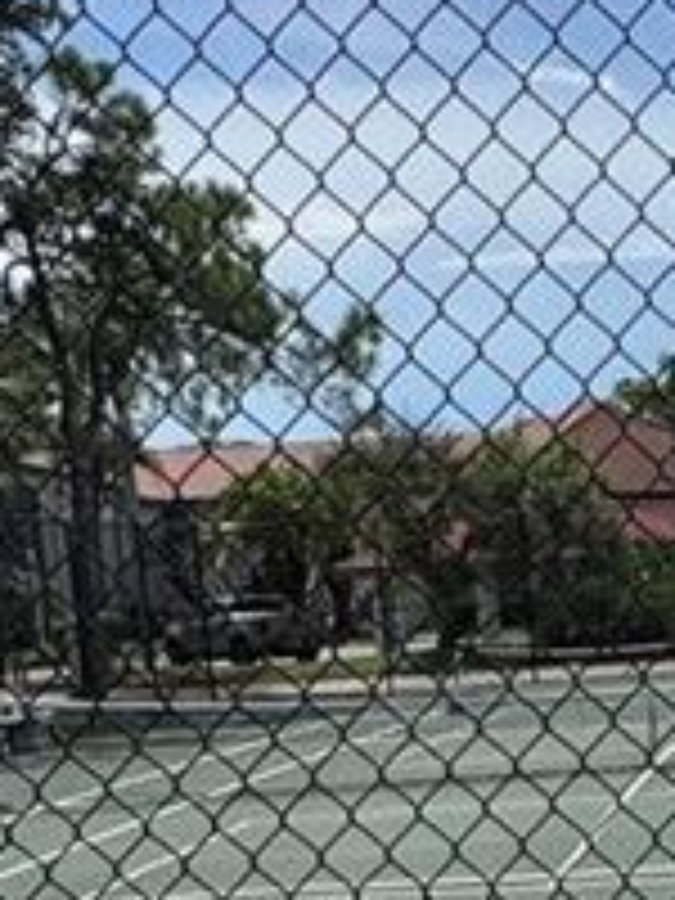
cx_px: 1062
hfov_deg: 15.9
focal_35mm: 84
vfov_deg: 22.4
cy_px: 904
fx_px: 2184
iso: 50
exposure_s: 1/2770
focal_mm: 2.22
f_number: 2.2
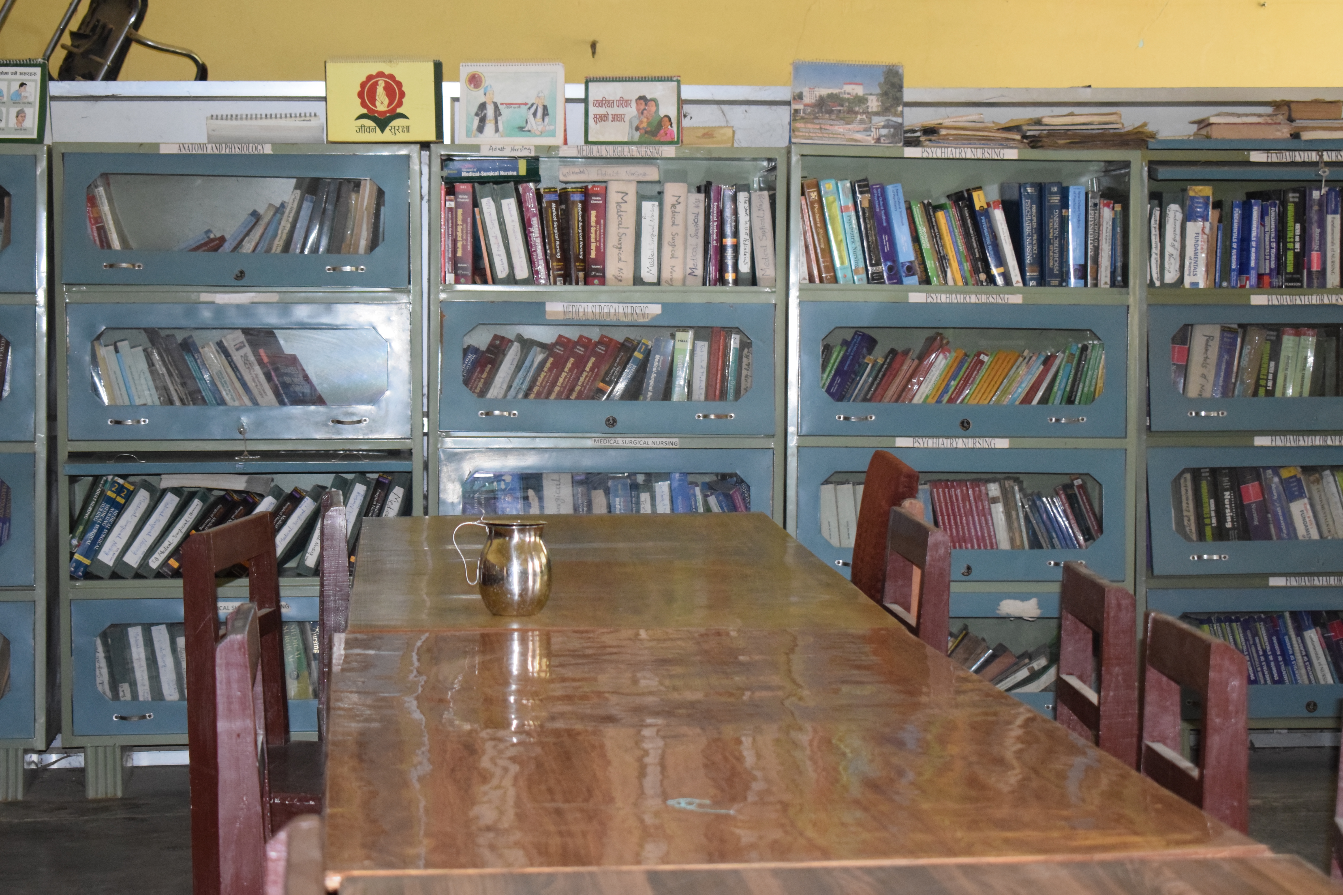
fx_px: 2686
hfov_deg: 28.1
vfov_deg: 18.9
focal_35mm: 72
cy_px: 448
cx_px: 672
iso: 3200
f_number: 5.3
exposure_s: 1/60
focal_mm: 48
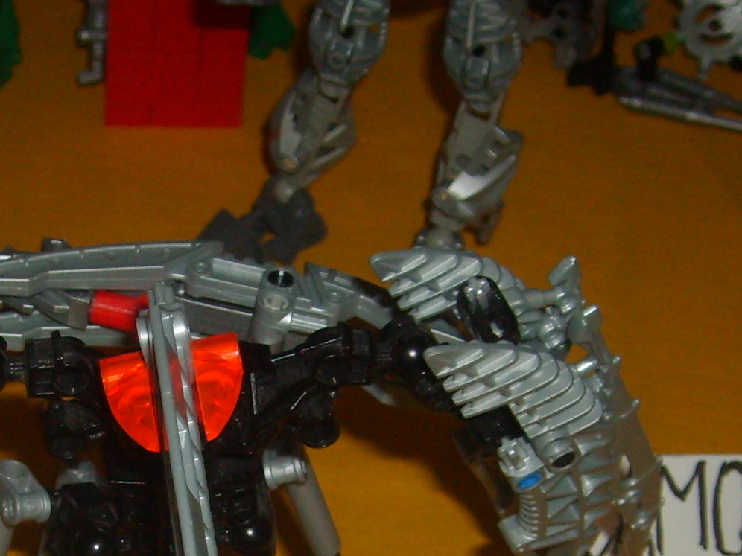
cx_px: 199
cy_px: 581
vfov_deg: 16.0
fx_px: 1929
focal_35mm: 90
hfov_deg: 21.6
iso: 100
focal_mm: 5.8
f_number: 2.8
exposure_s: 1/45
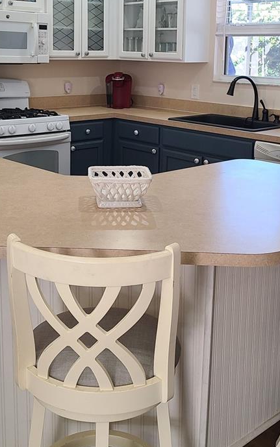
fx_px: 586
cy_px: 154
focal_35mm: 48
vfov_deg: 41.4
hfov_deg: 26.9
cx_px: 138
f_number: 1.8
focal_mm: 5.4
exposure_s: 1/60
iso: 100
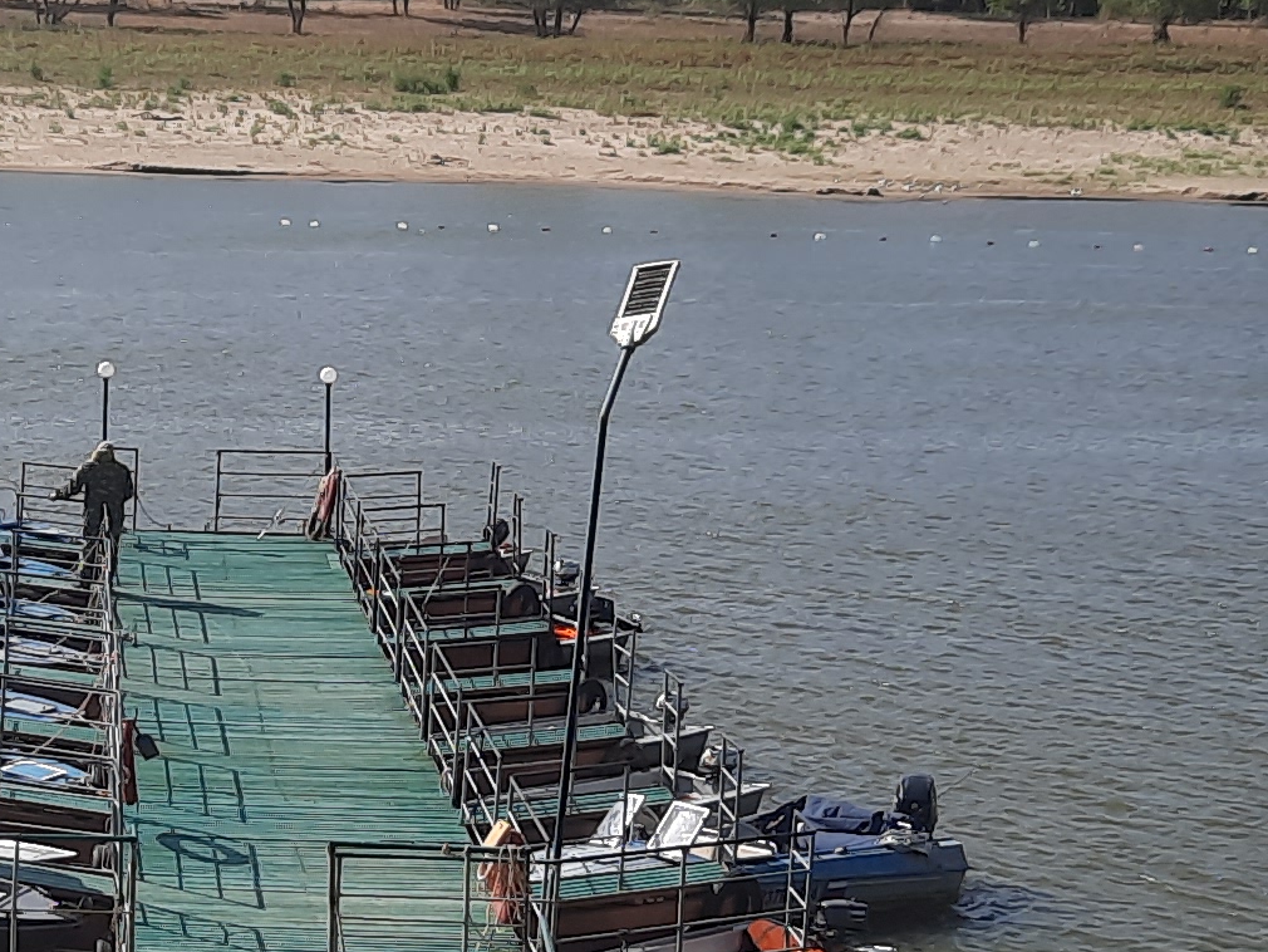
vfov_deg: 14.9
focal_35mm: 99
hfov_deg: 19.5
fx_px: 3627
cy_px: 658
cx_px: 123
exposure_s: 1/1504
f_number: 2
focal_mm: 4.6
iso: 32
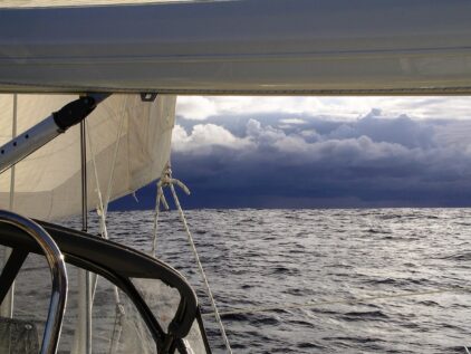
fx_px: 844
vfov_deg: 23.7
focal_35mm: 62
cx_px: 236
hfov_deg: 31.2
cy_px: 177
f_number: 6
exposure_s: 1/250
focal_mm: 12.8
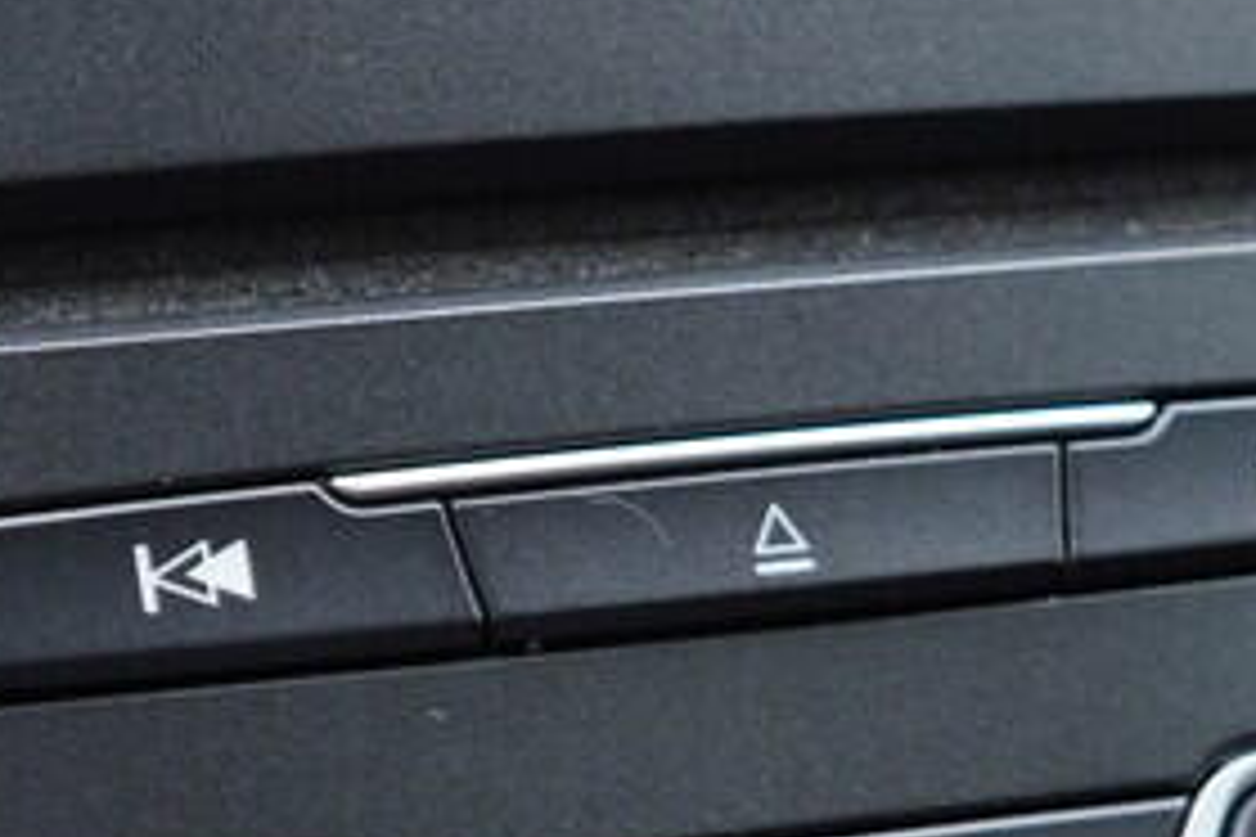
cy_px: 925
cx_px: 689
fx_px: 4605
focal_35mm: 132
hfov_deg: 15.5
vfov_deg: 10.3
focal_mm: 24
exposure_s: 1/40
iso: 250
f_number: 2.8
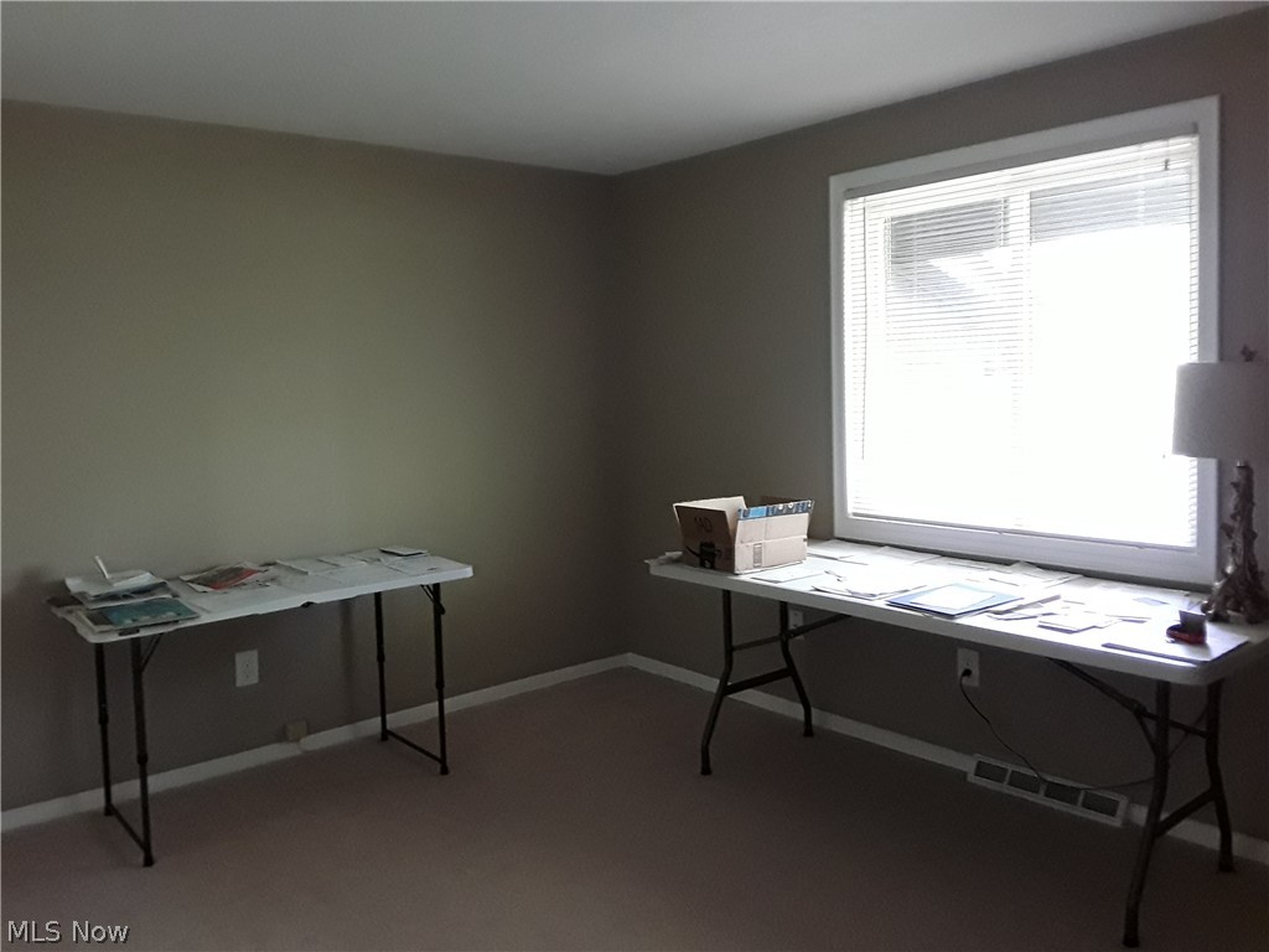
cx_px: 634
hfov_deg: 65.3
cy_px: 476
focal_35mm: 27
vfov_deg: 51.4
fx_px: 990
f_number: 1.9
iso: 200
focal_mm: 2.91
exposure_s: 1/15
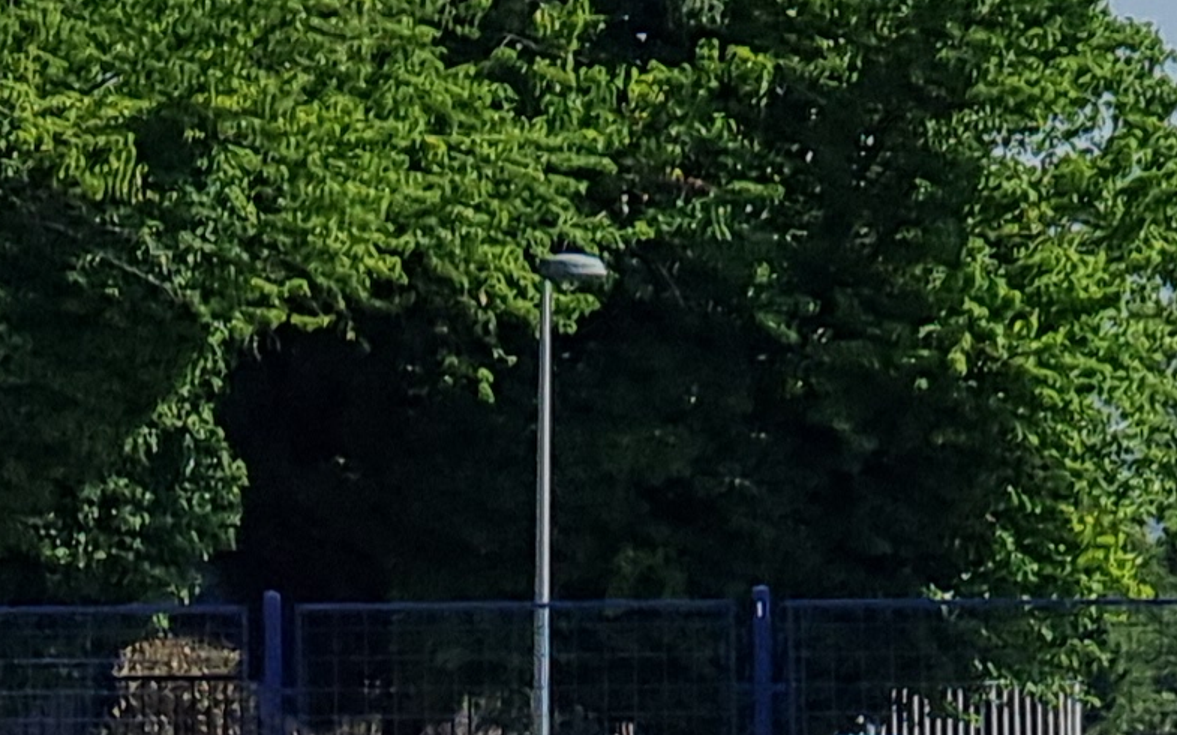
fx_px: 12474
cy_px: 1552
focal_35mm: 389
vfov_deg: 3.3
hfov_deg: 5.4
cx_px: 462
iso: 50
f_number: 2.4
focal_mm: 9
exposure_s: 1/3300
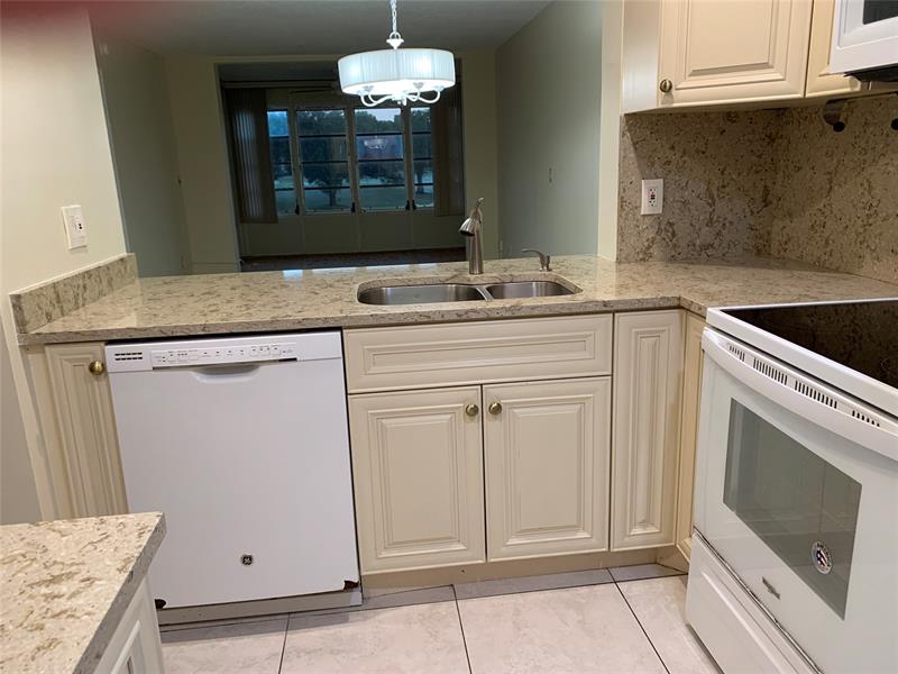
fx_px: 674
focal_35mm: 26
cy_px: 337
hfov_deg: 67.3
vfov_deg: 53.1
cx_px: 449
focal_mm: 4.25
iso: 125
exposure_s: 1/60
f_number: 1.8
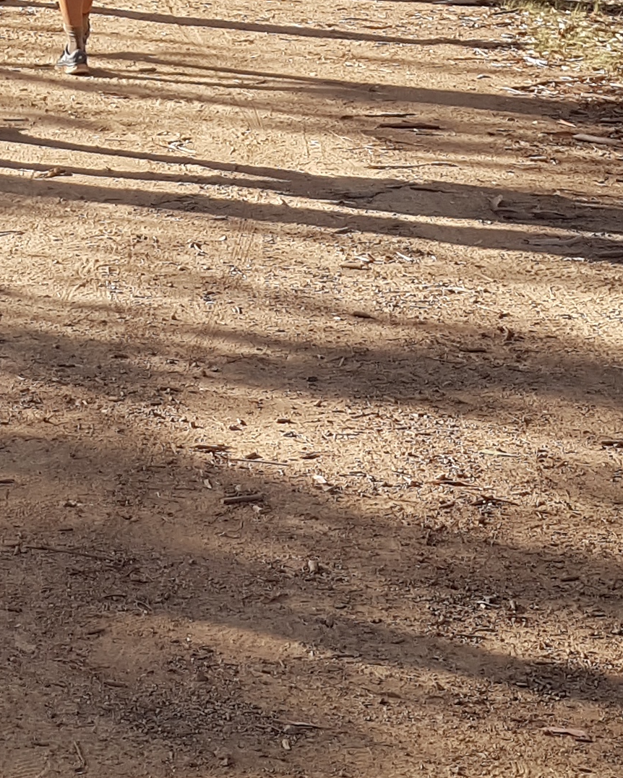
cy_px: -189
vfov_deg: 18.9
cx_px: 51
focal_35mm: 95
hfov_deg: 16.0
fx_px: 2189
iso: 40
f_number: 1.7
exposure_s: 1/884
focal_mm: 4.2
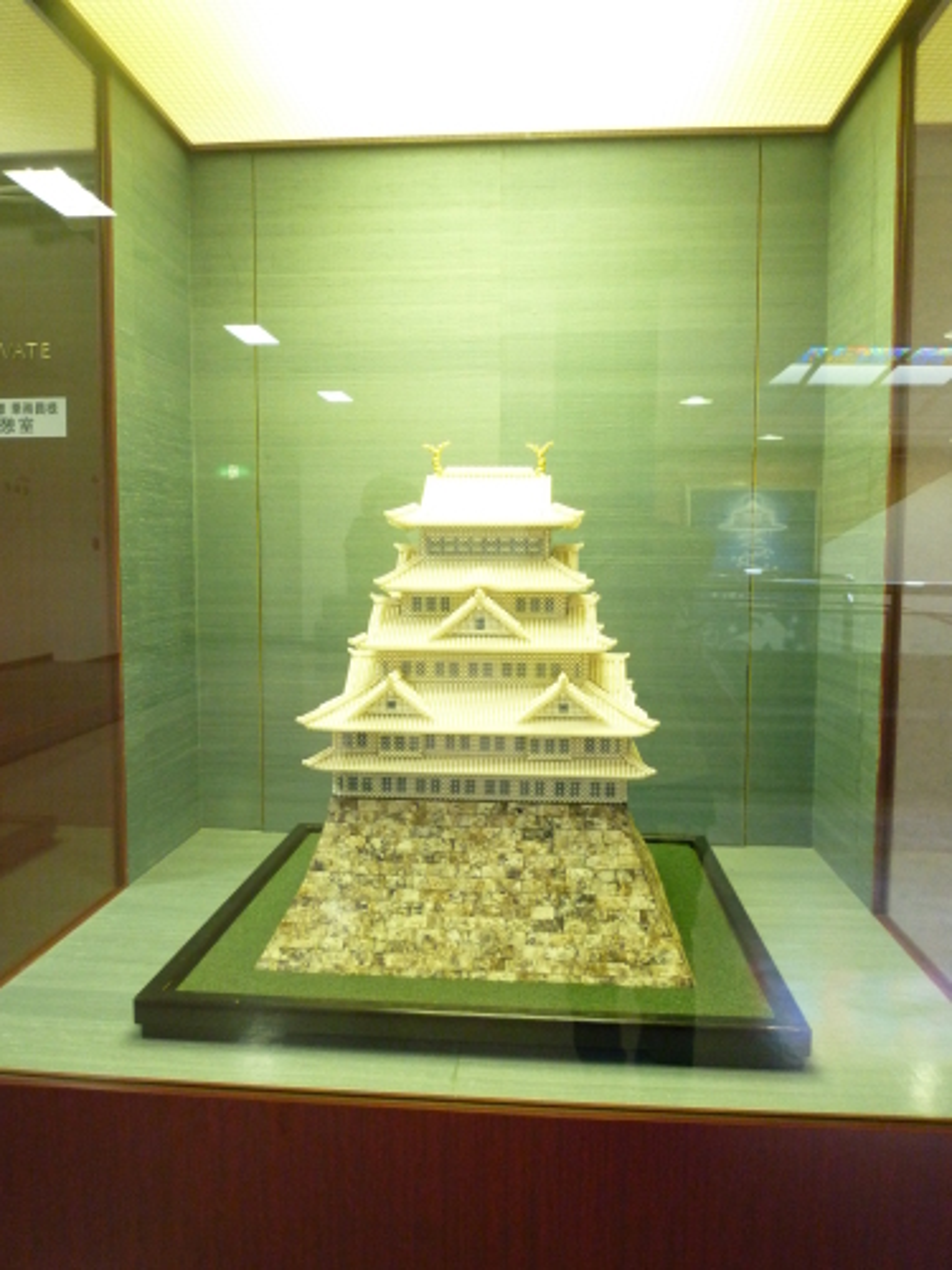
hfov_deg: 54.9
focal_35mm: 25
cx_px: 476
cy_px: 635
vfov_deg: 69.4
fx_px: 917
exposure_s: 1/25
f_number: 2.8
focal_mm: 4.4
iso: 400
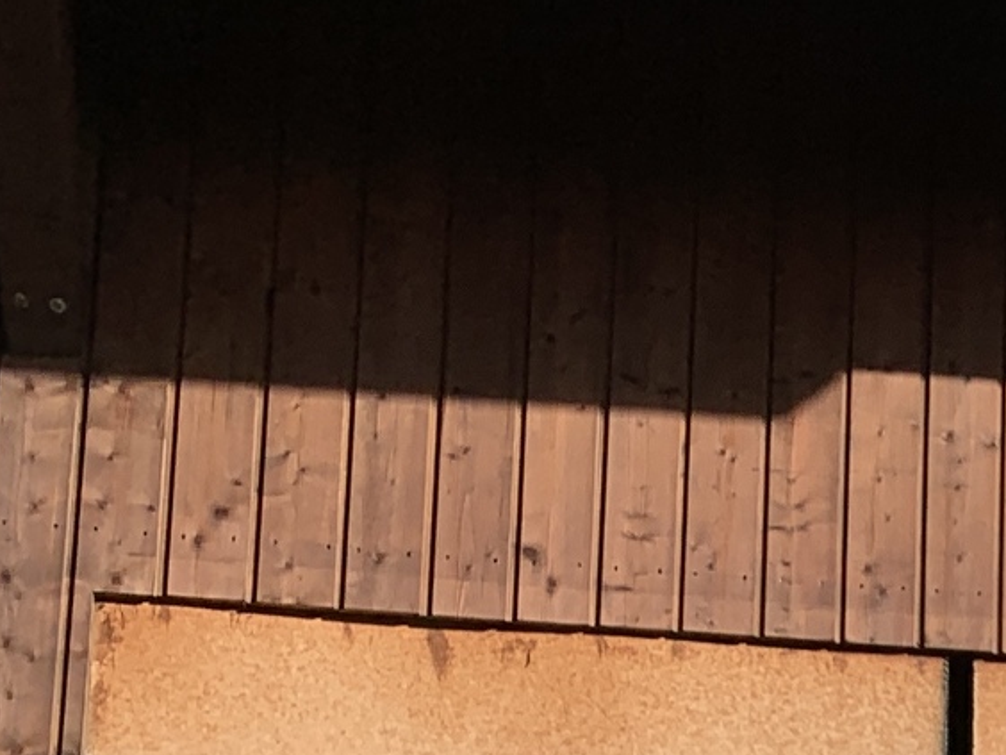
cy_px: 1310
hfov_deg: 14.0
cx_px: 2042
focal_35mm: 118
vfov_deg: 11.7
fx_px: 3429
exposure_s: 1/2114
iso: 25
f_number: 1.8
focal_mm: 4.25
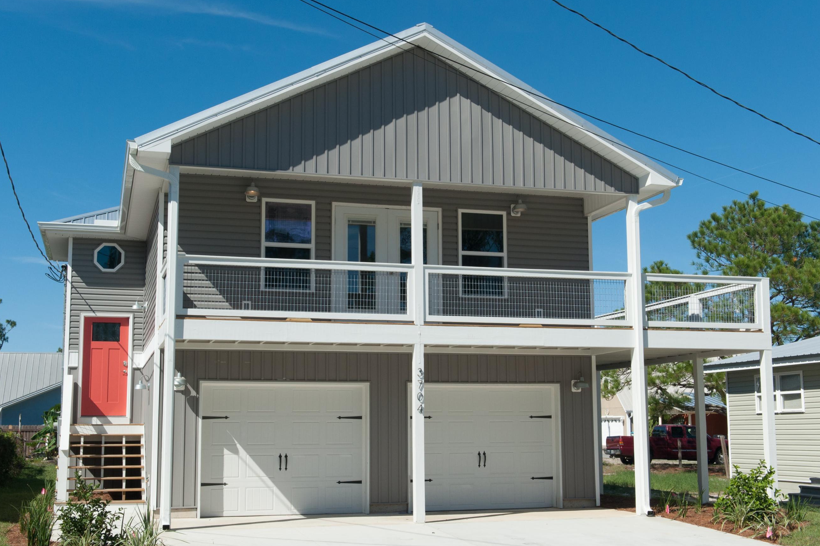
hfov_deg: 44.5
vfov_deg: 30.5
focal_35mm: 44
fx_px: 1002
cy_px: 286
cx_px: 396
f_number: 14
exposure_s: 1/640
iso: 640
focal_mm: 38
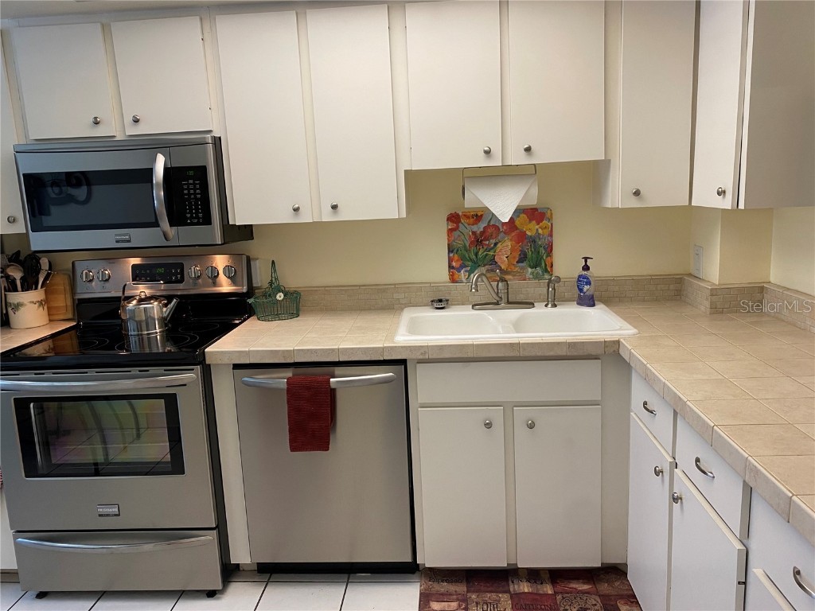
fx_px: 612
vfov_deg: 53.1
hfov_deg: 67.3
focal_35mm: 26
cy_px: 306
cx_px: 408
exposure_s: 1/60
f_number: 1.8
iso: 100
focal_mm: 4.25
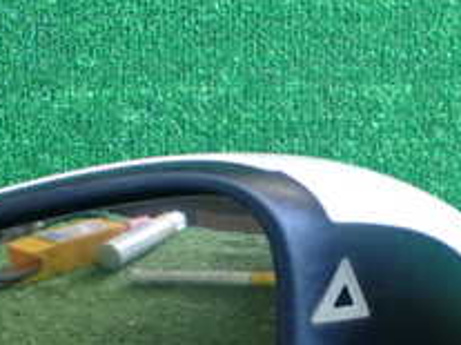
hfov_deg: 22.3
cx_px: 350
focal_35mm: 87
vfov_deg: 16.6
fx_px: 1158
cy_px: 354
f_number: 2.3
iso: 800
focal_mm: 5.4
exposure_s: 1/125
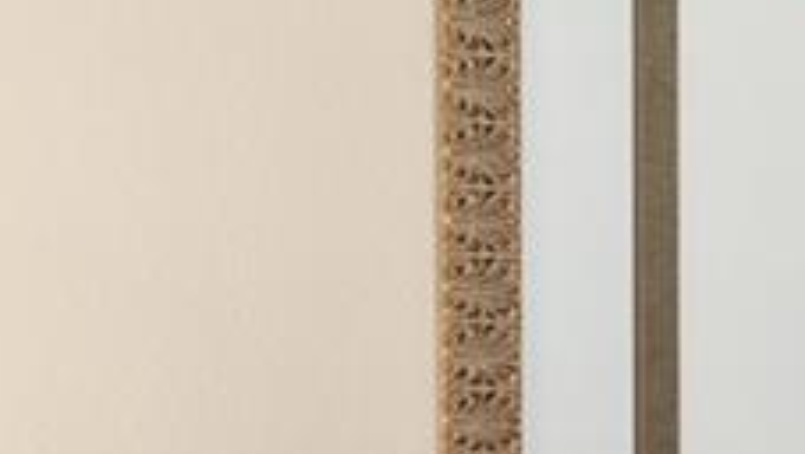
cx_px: 2752
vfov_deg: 10.2
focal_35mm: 118
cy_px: 440
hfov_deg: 9.8
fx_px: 2520
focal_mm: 10.5
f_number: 8
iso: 160
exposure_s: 3.1
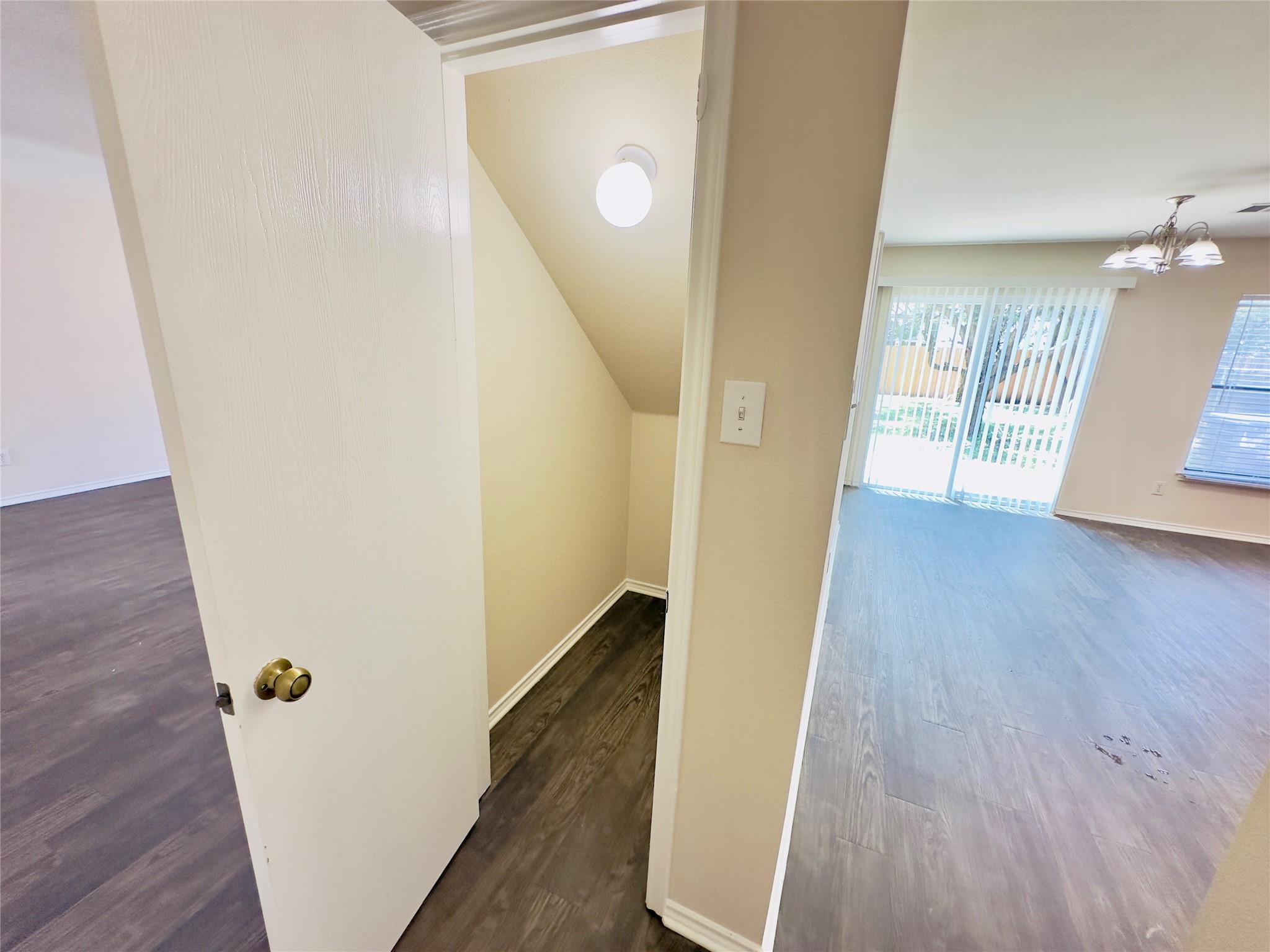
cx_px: 635
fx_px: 514
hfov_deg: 102.1
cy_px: 476
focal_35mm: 14
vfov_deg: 85.7
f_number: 2.2
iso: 200
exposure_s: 1/120
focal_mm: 2.22
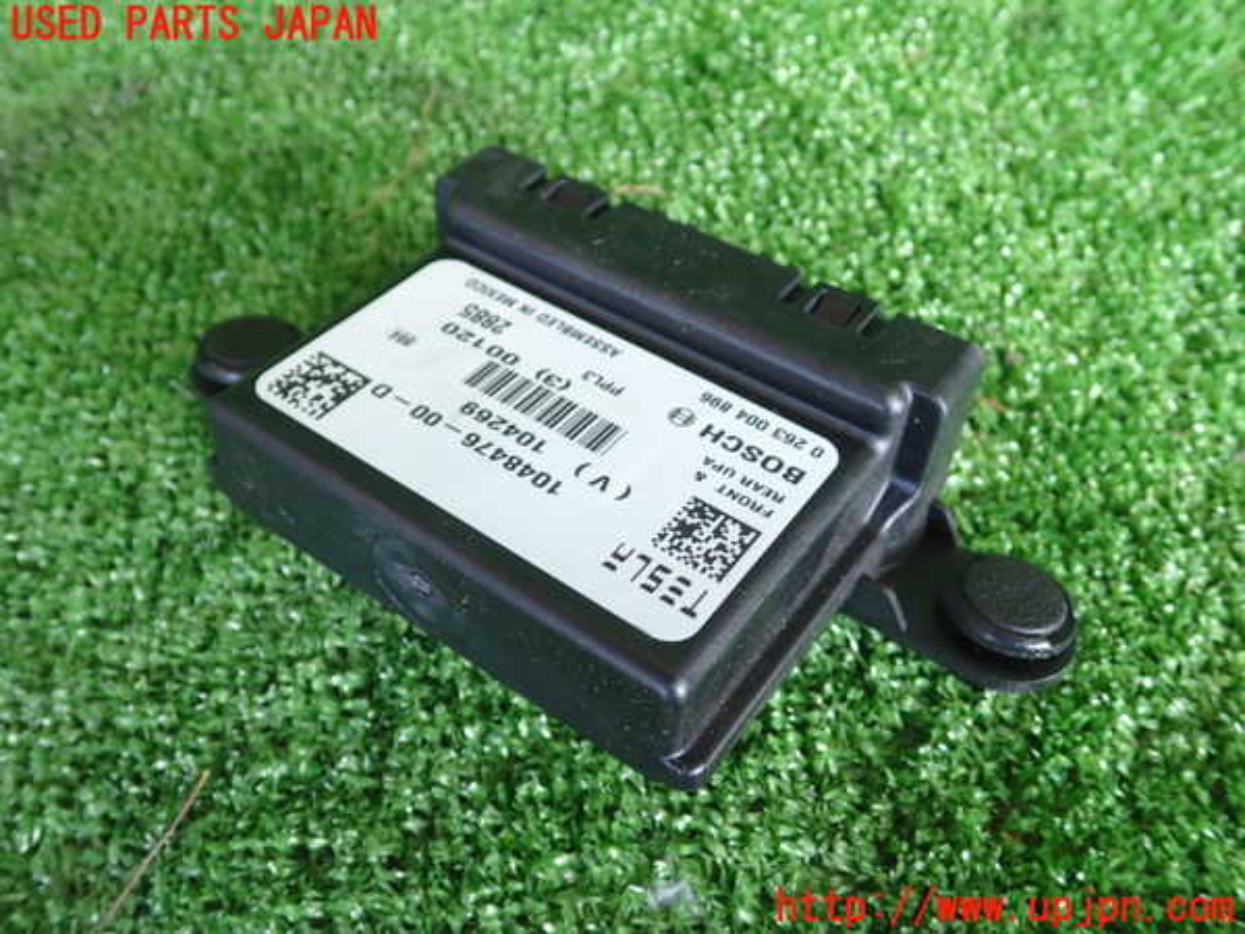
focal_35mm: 30
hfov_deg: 60.0
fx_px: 1079
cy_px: 467
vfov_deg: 46.8
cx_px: 622
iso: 200
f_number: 2.3
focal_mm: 5.4
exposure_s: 1/50
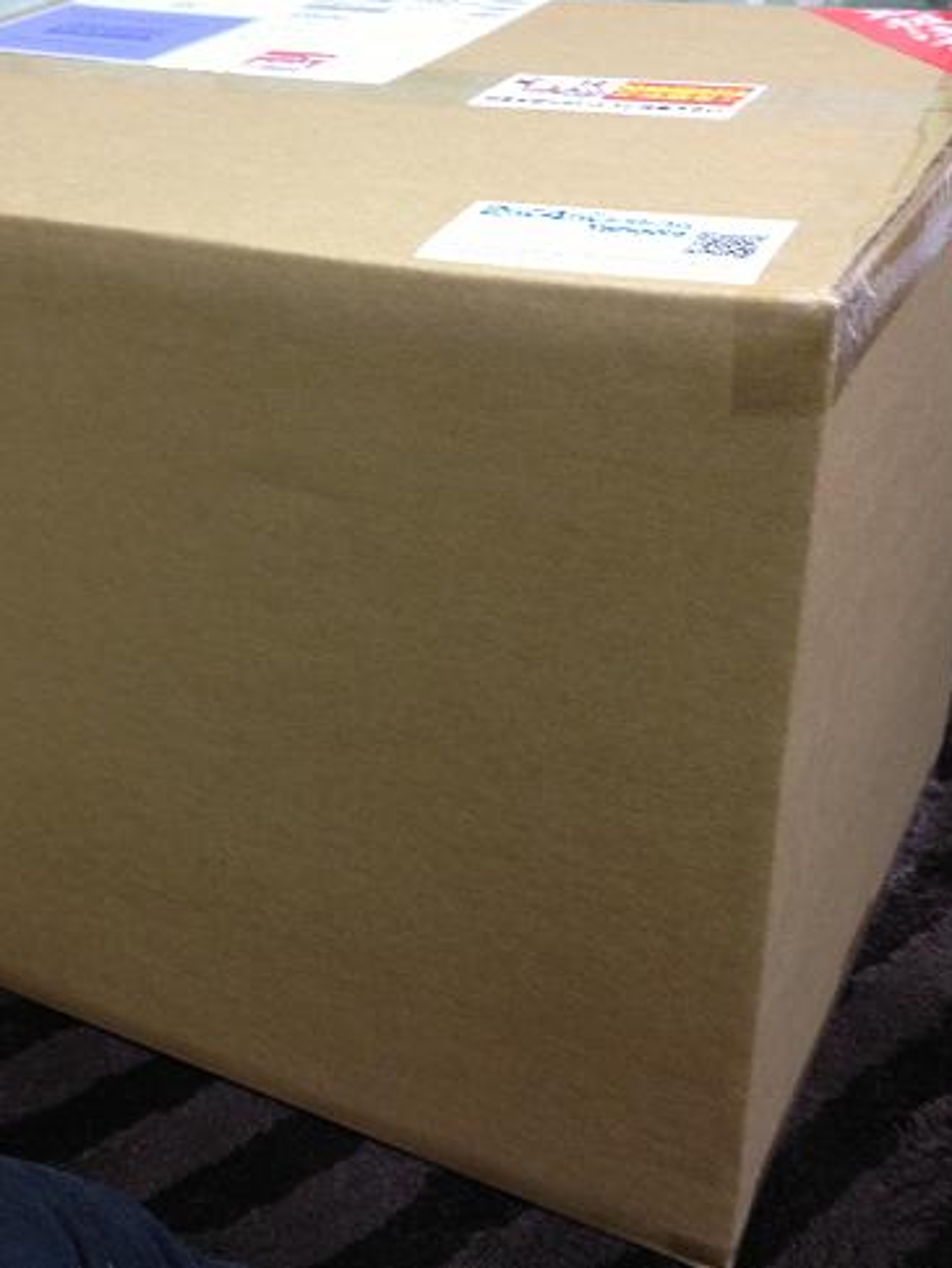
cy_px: 631
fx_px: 1722
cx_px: 330
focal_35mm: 47
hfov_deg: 30.7
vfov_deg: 40.4
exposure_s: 1/20
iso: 200
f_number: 2.4
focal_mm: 4.28
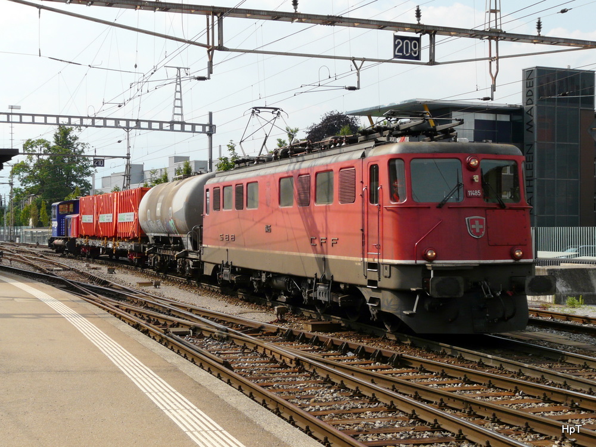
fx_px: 999
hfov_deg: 33.2
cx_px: 298
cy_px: 224
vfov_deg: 25.2
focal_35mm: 58
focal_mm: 9.5
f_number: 5.6
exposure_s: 1/500
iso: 100
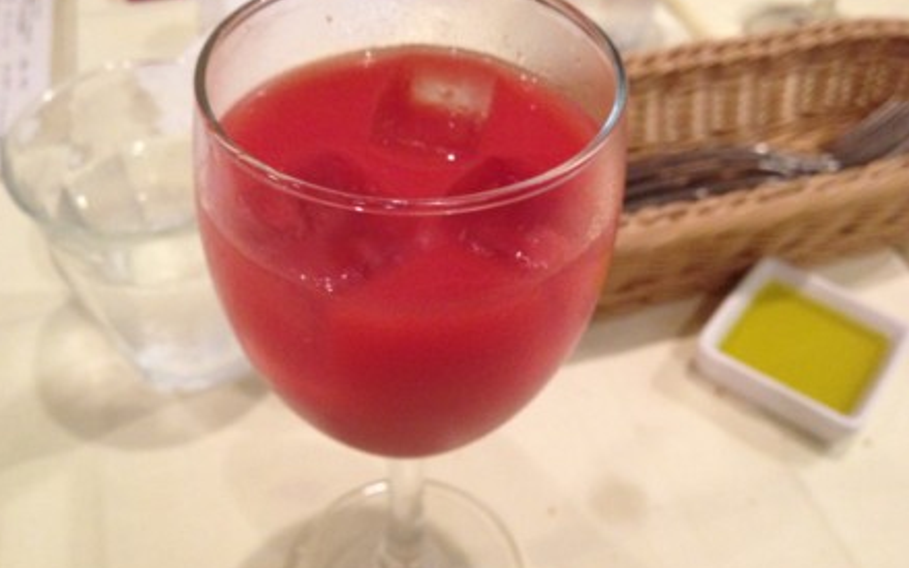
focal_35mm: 38
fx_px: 941
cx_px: 450
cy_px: 318
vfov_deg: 33.5
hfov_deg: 51.5
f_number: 2.4
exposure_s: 1/20
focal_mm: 4.28
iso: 400
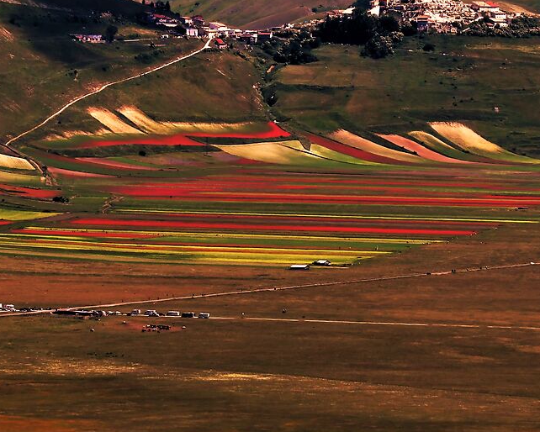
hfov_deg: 4.6
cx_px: 290
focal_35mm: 421
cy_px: 50
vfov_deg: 3.7
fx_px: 6730
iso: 100
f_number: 9
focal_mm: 120
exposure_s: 1/320
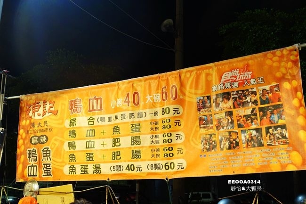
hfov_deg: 53.1
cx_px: 153
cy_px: 102
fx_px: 306
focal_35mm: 36
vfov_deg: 36.9
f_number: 2.8
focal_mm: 13.34
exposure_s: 1/40
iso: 400
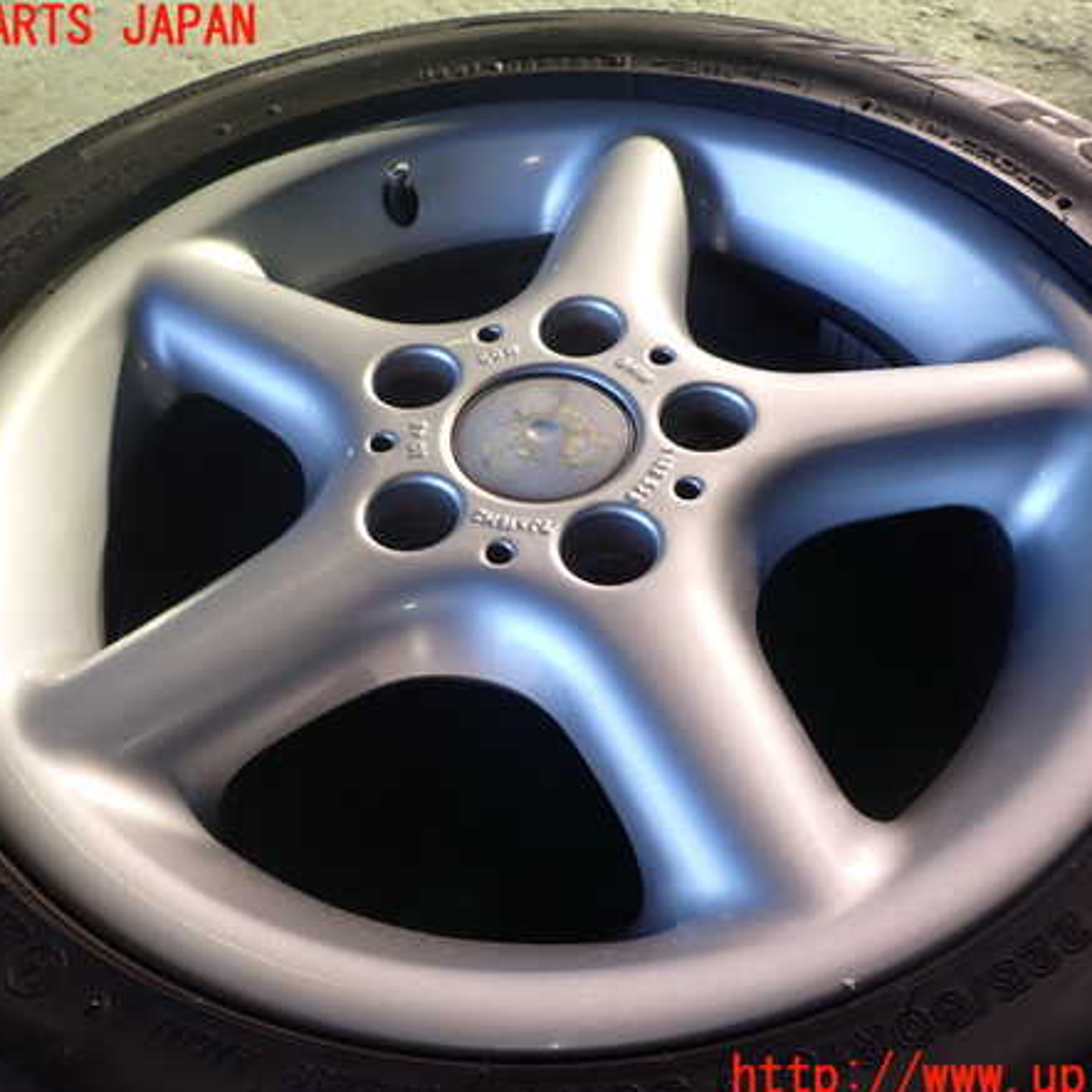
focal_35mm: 30
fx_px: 1071
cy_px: 553
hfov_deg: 54.0
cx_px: 548
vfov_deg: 54.0
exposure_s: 1/100
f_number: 2.8
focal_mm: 4.5
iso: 100
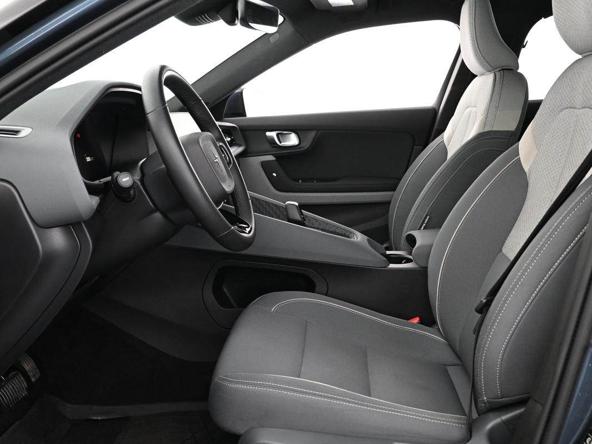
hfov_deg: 52.6
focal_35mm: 35
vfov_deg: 40.7
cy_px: 224
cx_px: 281
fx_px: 599
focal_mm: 16
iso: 1600
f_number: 3.5
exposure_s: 1/20
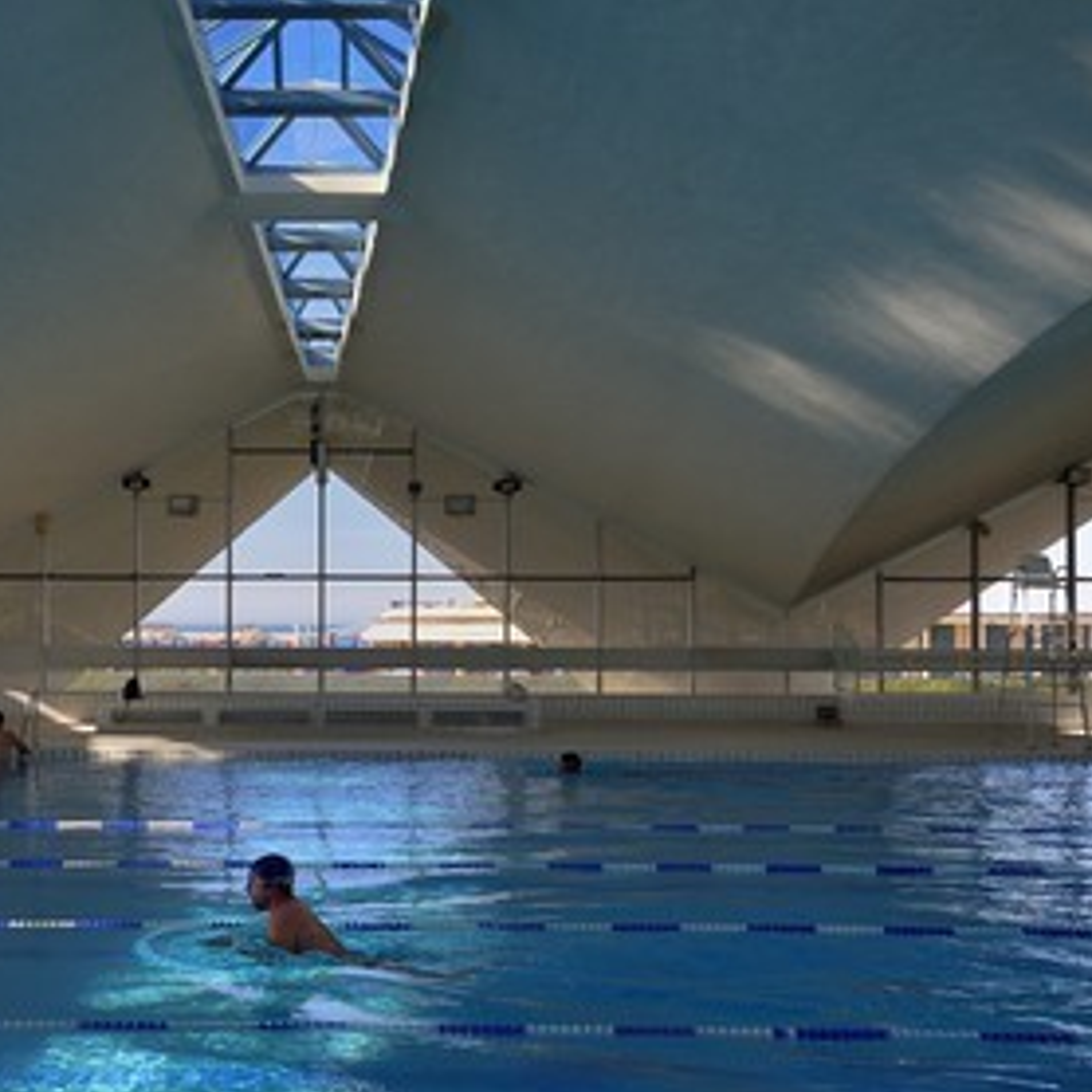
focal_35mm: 54
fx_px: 1927
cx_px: 295
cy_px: 546
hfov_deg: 31.2
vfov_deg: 31.6
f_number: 16
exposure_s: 1/200
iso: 800
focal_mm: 42
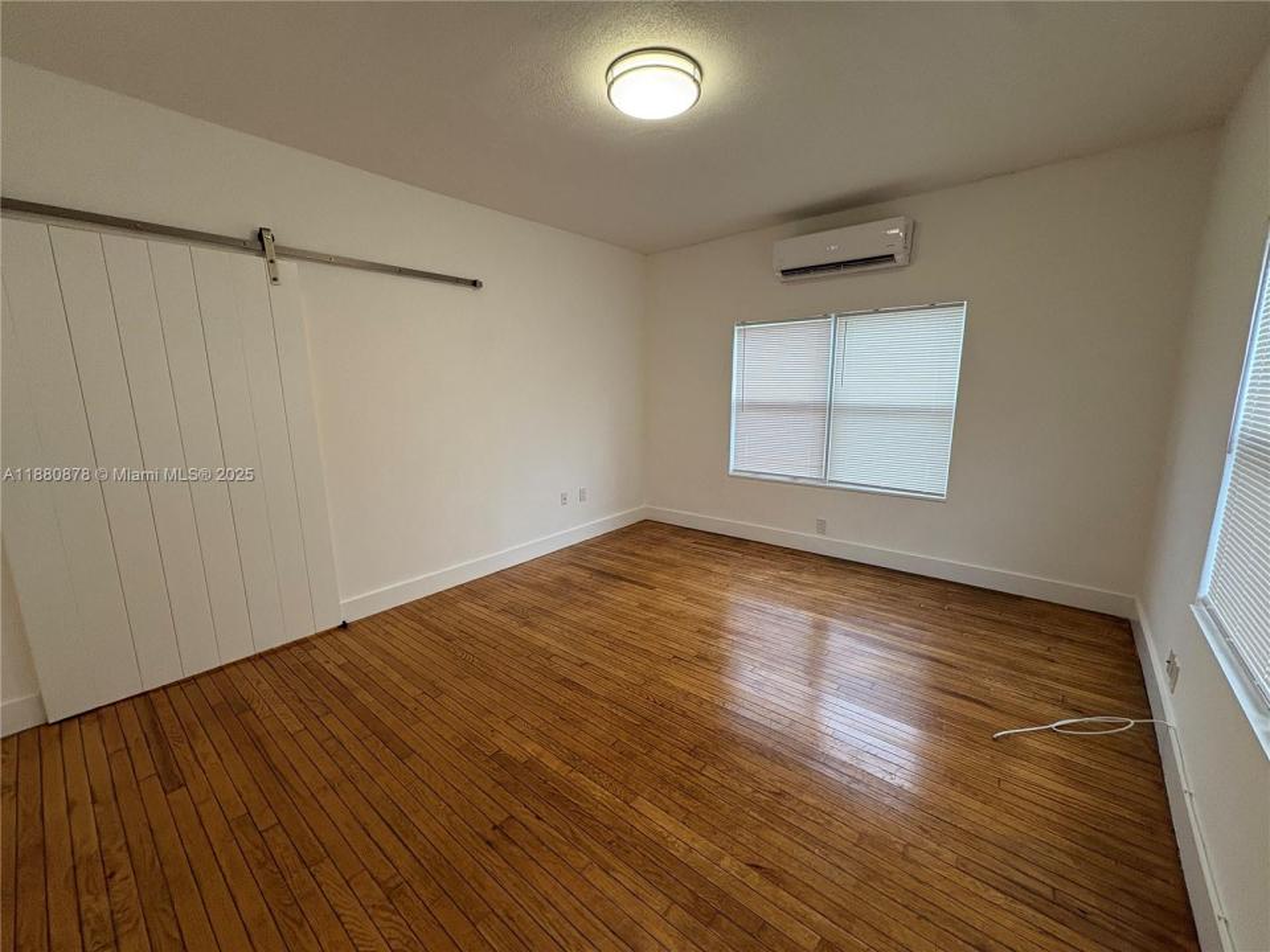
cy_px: 476
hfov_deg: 102.1
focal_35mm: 14
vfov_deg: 85.7
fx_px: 514
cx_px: 635
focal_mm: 2.22
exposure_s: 1/120
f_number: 2.2
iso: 160
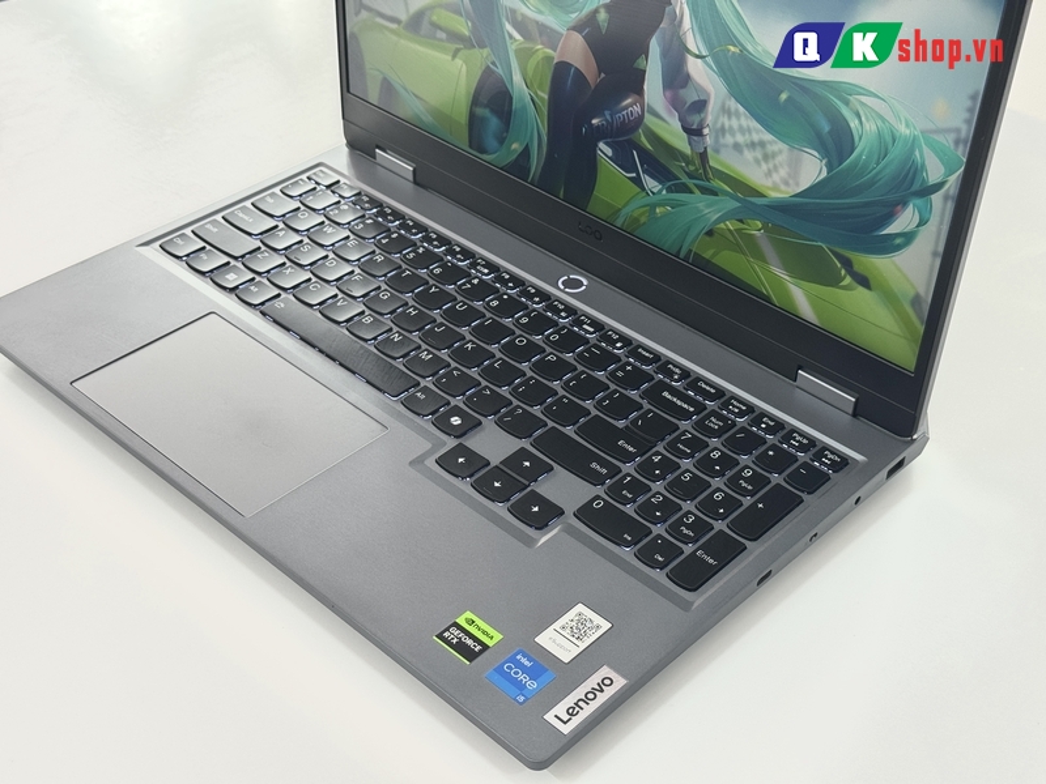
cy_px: 392
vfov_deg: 30.3
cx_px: 523
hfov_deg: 39.7
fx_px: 1450
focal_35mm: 48
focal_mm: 6.76
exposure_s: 1/132
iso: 64
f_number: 1.78
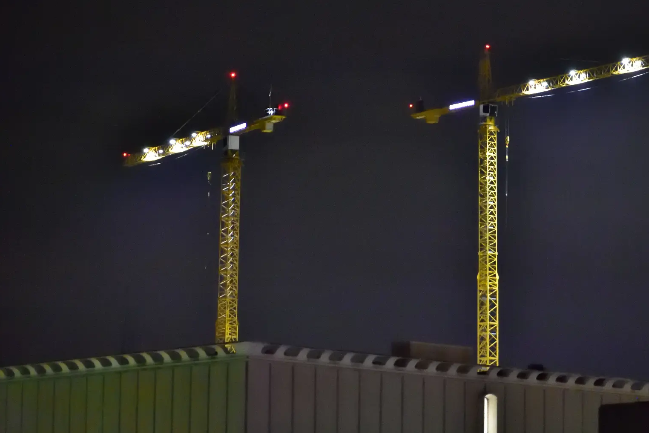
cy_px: 170
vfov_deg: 8.5
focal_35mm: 161
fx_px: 2896
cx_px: 404
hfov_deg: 12.8
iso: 10000
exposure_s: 1/50
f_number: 4.5
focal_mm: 85
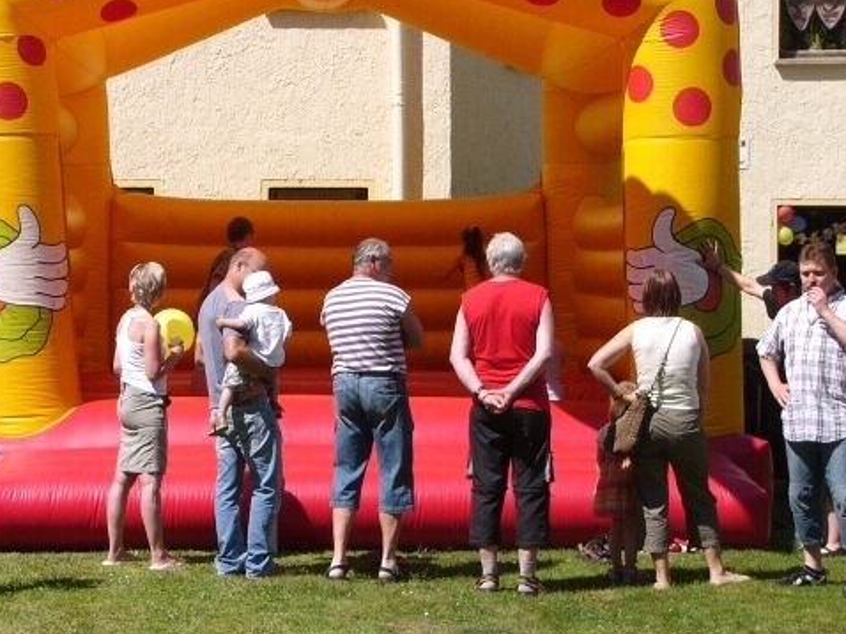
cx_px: 255
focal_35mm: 107
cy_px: 228
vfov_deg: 13.8
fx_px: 2614
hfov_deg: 18.3
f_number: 4
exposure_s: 1/640
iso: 50
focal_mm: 12.1
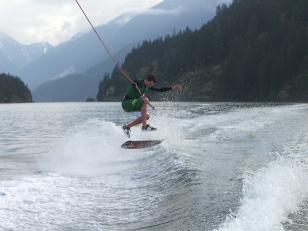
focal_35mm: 114
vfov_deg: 13.0
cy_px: 116
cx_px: 154
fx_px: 1014
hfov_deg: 17.3
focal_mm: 18.6
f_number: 5.2
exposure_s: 1/500
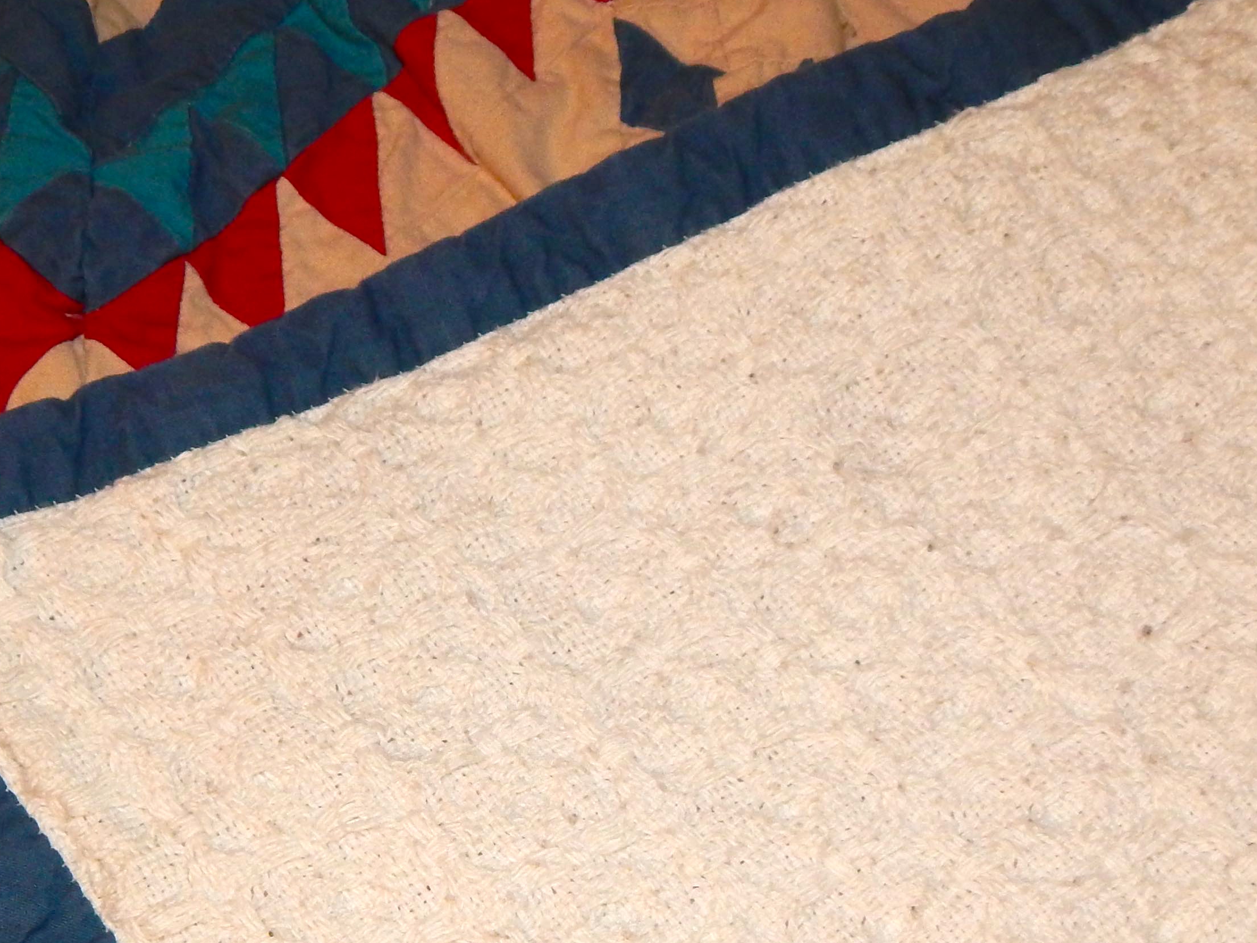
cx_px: 482
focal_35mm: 52
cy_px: 765
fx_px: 1889
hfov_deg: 36.6
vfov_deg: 27.4
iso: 200
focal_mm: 4.5
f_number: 3.1
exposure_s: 1/30
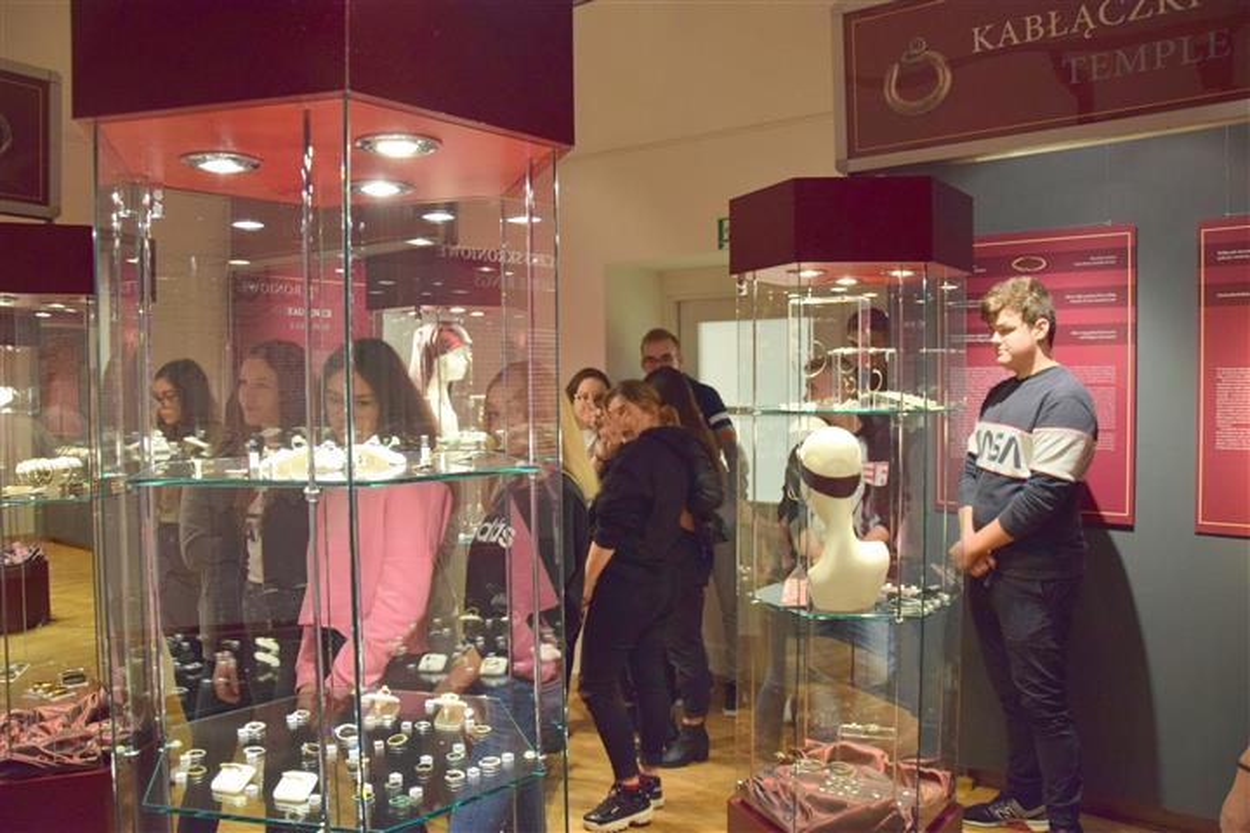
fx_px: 937
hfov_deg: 67.4
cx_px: 625
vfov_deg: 47.9
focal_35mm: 27
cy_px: 416
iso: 1250
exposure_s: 1/60
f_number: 3.5
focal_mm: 18
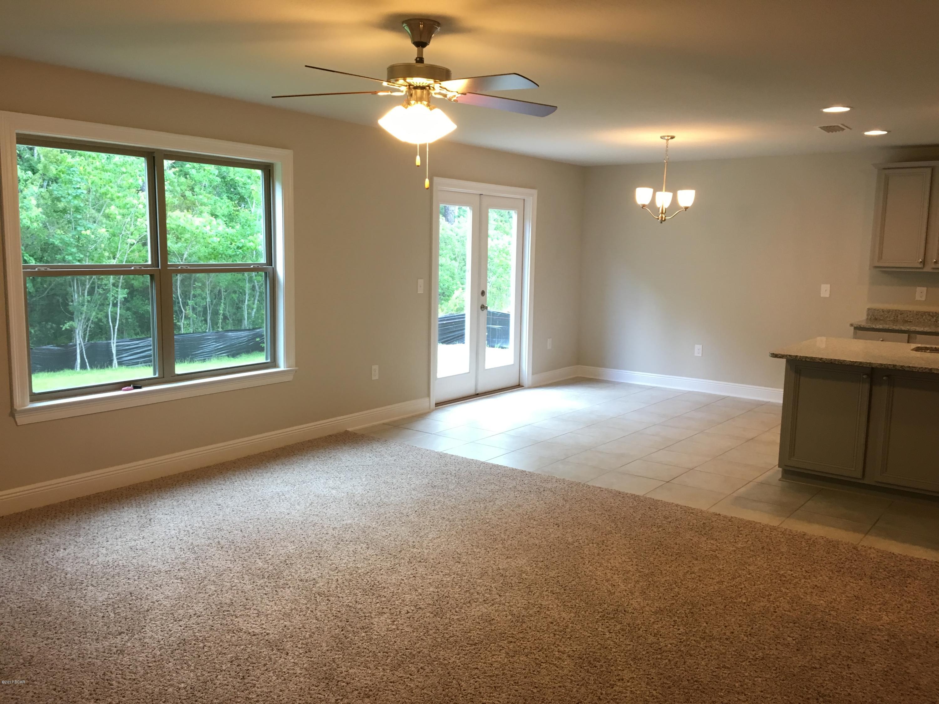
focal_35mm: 29
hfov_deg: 61.7
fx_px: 787
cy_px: 352
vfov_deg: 48.2
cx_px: 470
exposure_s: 1/30
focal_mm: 4.15
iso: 80
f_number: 2.2
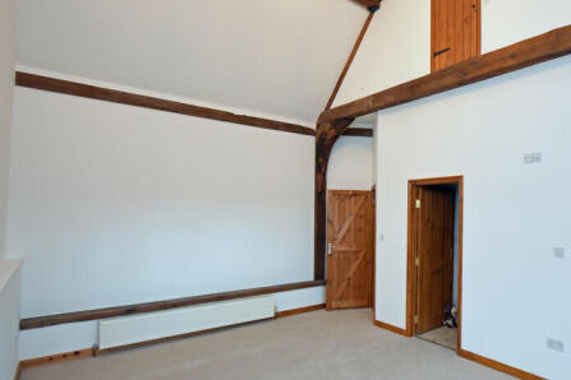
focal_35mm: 22
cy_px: 201
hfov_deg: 75.8
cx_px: 386
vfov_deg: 57.2
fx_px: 349
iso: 2000
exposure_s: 1/60
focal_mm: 10
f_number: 4
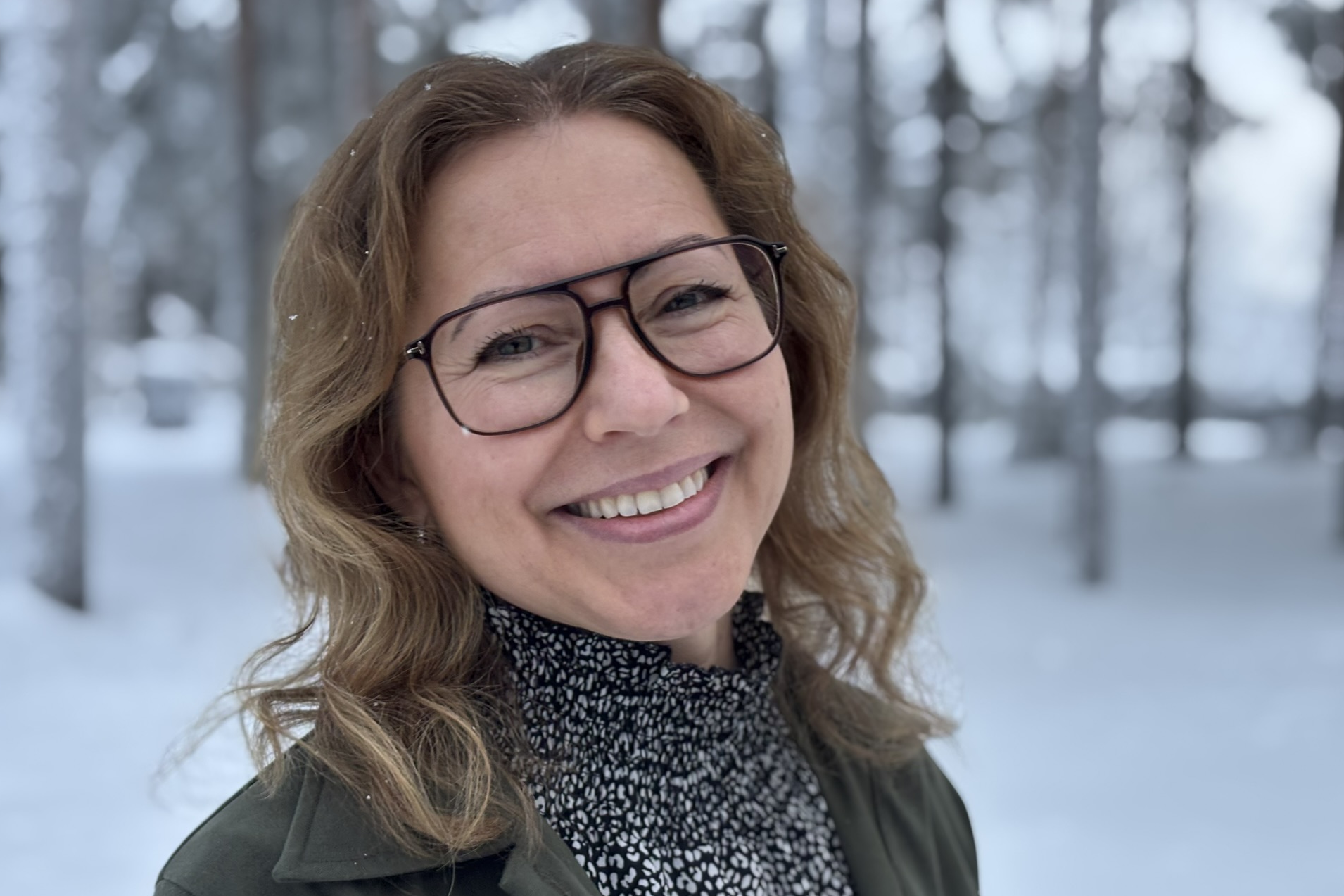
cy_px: 478
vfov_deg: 23.4
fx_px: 2165
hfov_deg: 34.5
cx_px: 710
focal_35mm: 58
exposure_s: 1/186
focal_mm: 5.96
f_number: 1.6
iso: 32
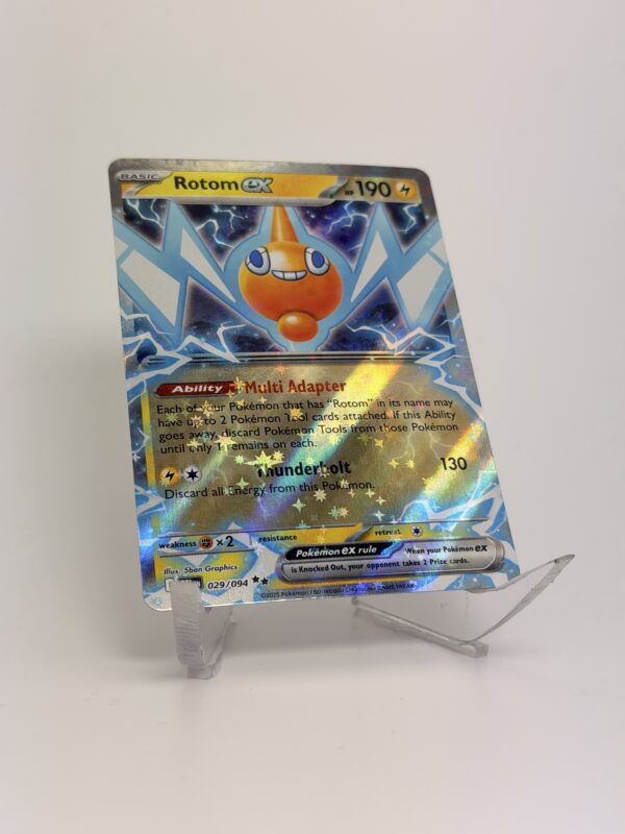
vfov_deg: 39.7
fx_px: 1156
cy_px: 417
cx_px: 312
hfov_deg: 30.3
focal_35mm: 48
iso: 64
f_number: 1.78
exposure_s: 1/917
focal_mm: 6.76
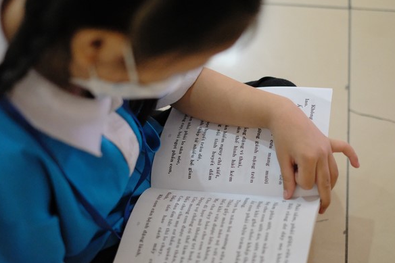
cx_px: 191
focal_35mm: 59
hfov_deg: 33.9
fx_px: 647
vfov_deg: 23.0
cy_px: 119
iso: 8000
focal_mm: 35
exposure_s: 1/1000
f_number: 1.4
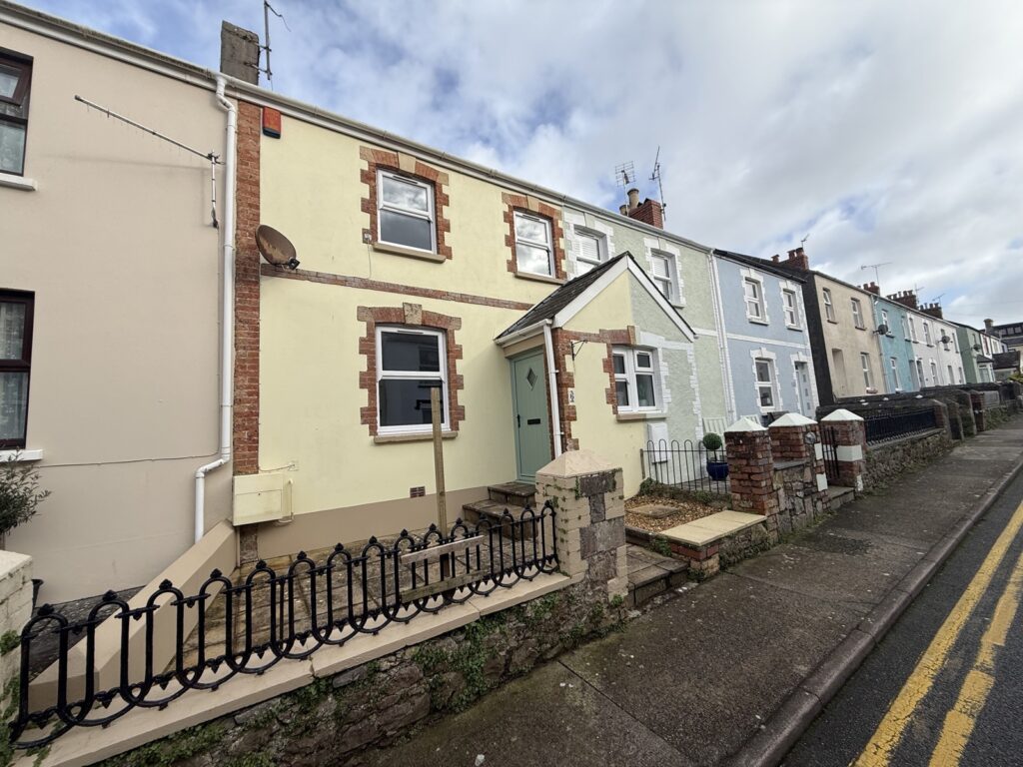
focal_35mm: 14
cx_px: 512
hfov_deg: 102.1
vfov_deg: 85.7
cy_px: 384
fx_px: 414
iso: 50
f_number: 2.2
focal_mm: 2.22
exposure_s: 1/1497
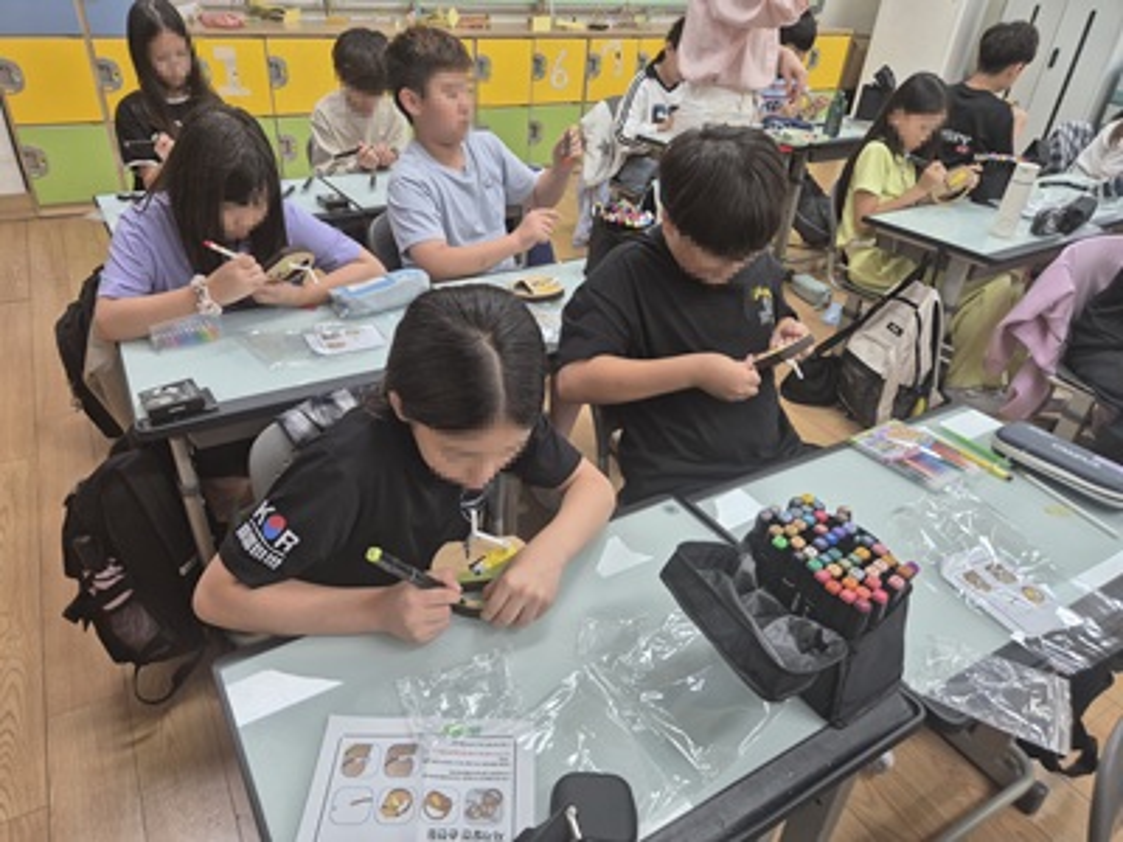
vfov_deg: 58.9
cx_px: 562
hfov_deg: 73.9
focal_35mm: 23
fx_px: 746
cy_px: 421
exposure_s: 1/120
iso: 100
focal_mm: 5.4
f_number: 1.8
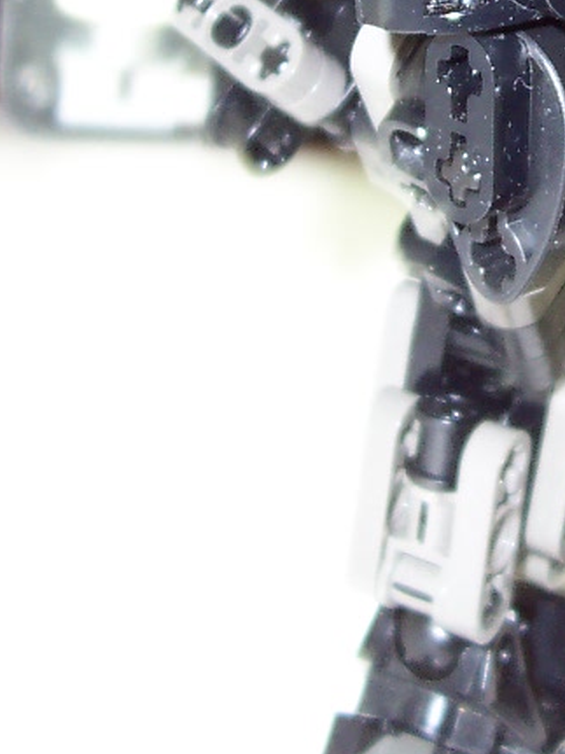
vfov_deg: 18.8
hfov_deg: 14.1
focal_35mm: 103
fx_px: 2243
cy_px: 84
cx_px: 586
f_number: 2.8
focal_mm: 5.6
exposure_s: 1/60
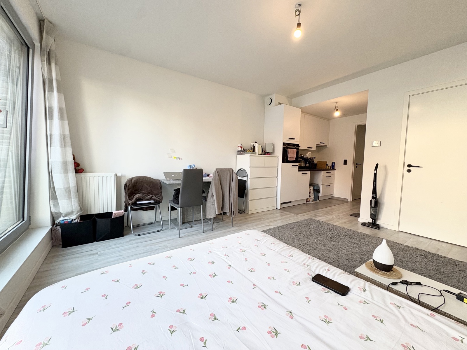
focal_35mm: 14
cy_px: 175
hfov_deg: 102.1
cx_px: 234
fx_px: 189
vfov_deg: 85.7
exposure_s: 1/100
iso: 160
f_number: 2.2
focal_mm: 2.22
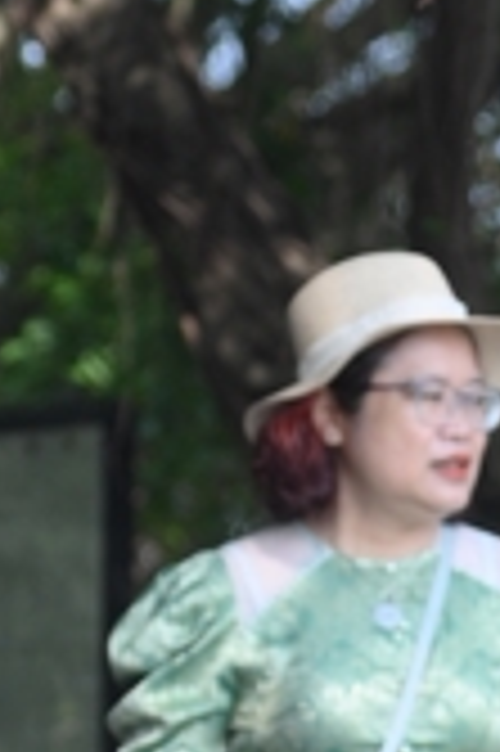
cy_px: 1038
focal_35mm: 616
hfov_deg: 2.2
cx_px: 428
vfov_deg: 3.3
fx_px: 12859
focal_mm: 105
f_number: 4
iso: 320
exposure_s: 1/500
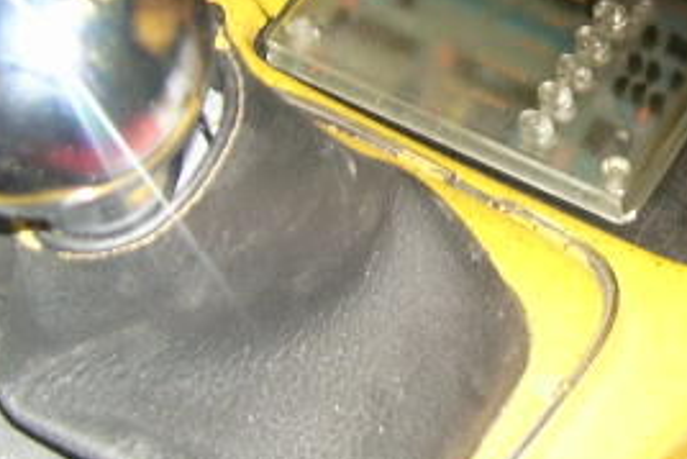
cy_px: 87
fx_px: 1661
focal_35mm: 87
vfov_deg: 15.6
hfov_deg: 22.8
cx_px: 605
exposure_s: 1/60
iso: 100
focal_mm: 5.95
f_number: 2.8
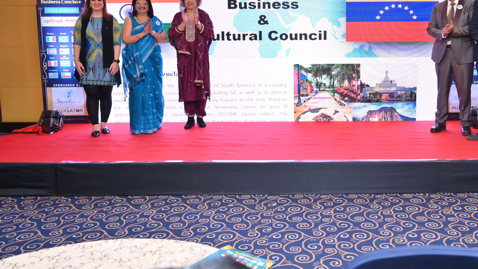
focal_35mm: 36
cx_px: 306
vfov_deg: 32.7
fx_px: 452
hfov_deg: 54.9
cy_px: 82
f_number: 4.5
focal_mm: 26.5
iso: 1000
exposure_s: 1/100
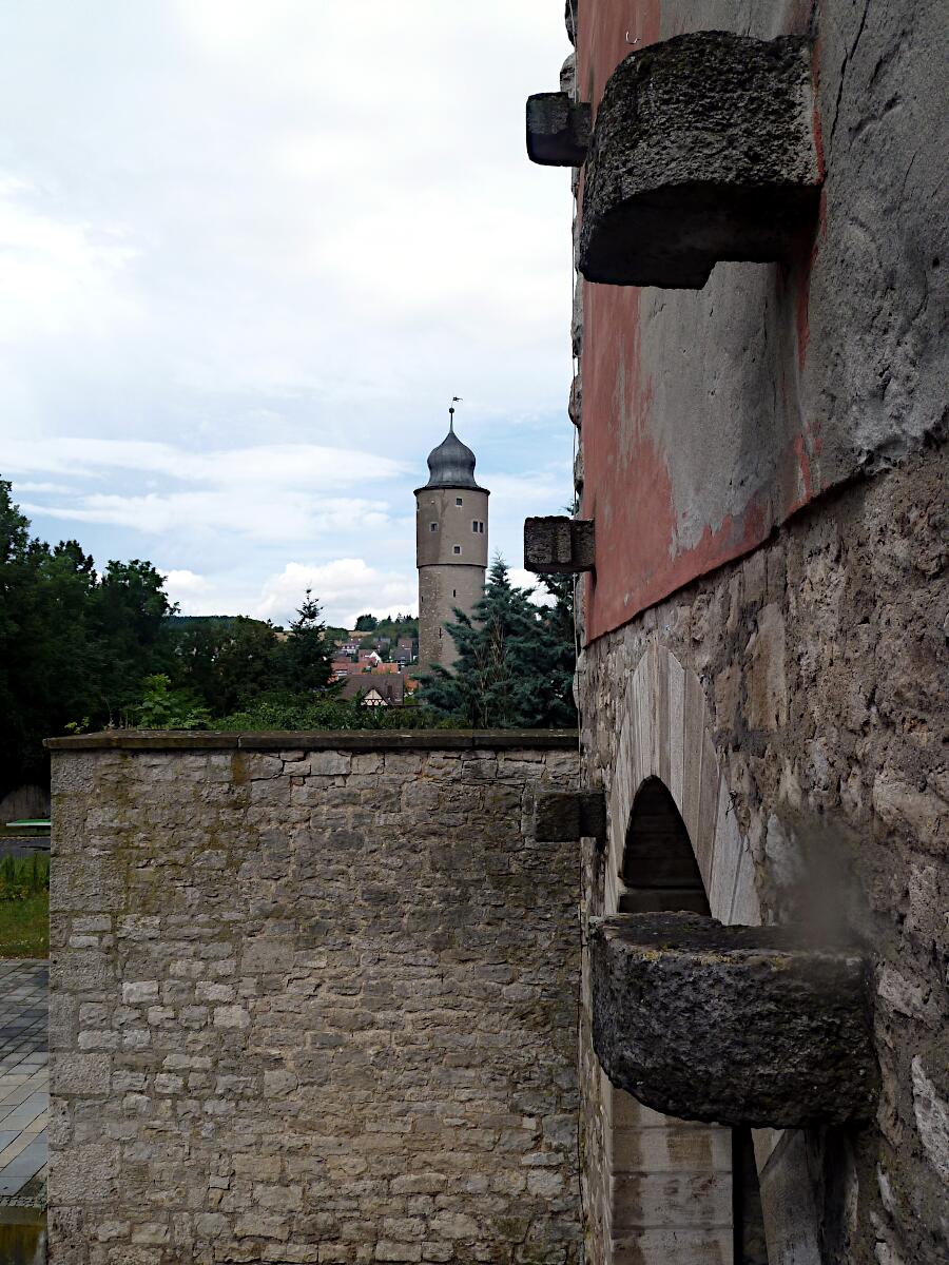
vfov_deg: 56.8
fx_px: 1170
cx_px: 474
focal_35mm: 32
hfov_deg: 44.2
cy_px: 632
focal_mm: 5.3
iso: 80
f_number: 5
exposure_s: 1/400
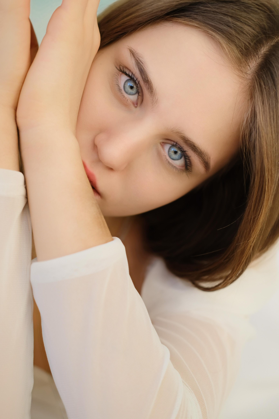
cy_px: 210
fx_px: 616
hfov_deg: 25.5
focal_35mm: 53
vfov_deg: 37.5
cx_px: 140
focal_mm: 35
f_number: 2.2
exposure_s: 1/500
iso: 200
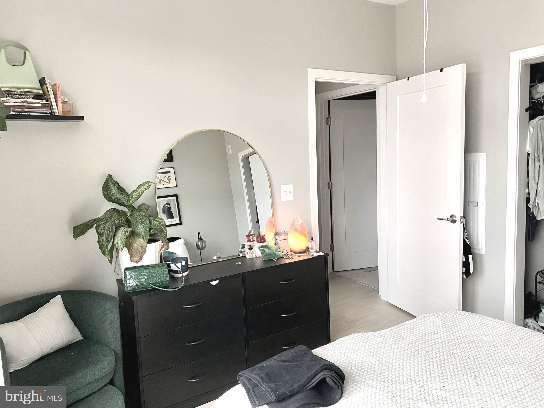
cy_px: 204
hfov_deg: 67.3
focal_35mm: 26
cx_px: 272
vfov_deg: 53.1
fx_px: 409
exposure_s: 1/60
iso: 200
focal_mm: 4.25
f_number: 1.8
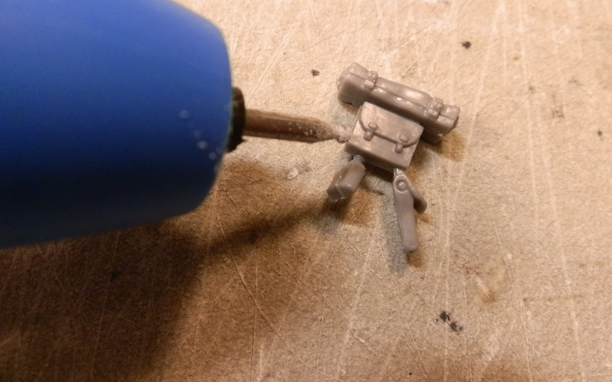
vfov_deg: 41.6
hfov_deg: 62.9
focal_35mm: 30
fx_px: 500
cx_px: 307
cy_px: 153
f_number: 3.1
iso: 400
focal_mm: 5
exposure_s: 1/80
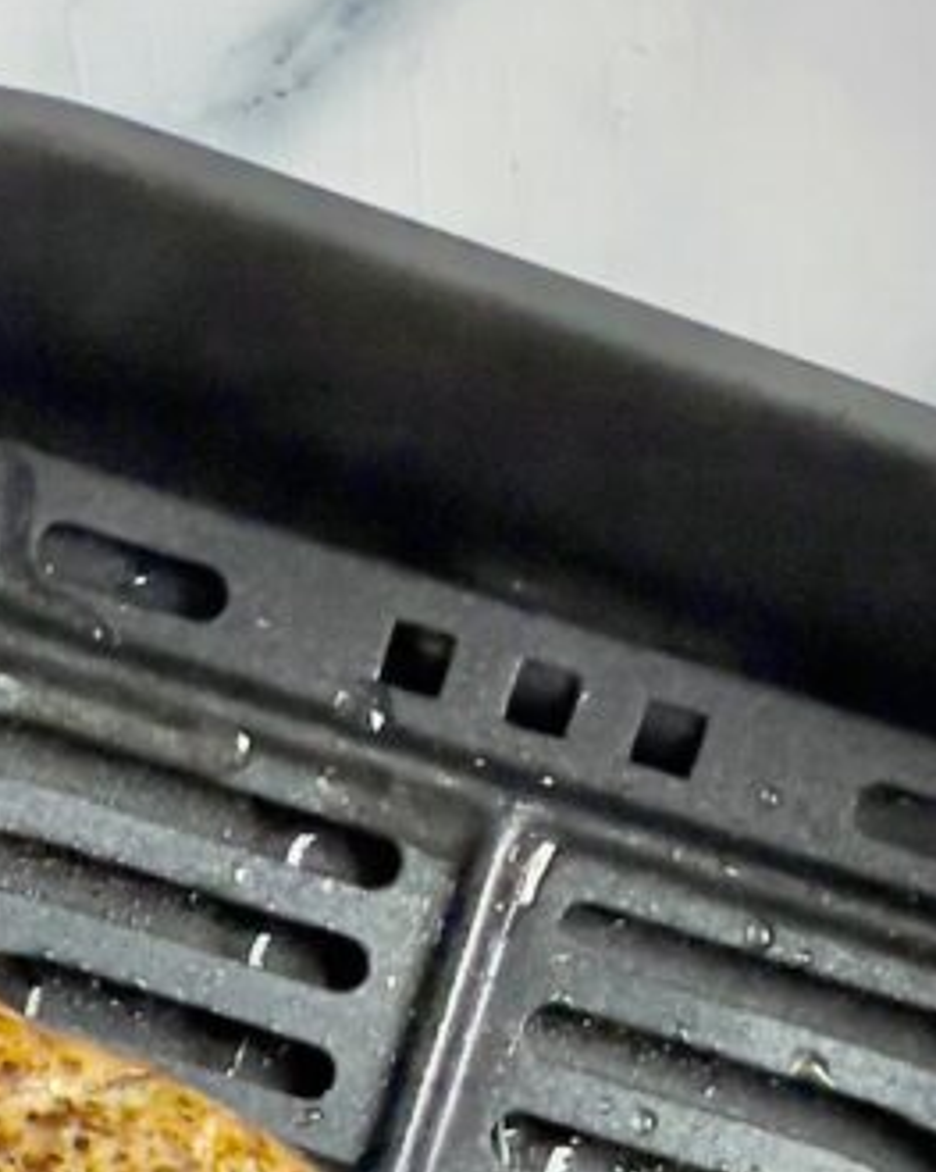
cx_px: 149
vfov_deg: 11.6
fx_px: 5474
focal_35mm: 158
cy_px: 1803
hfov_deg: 9.7
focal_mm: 6
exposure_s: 1/60
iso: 400
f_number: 2
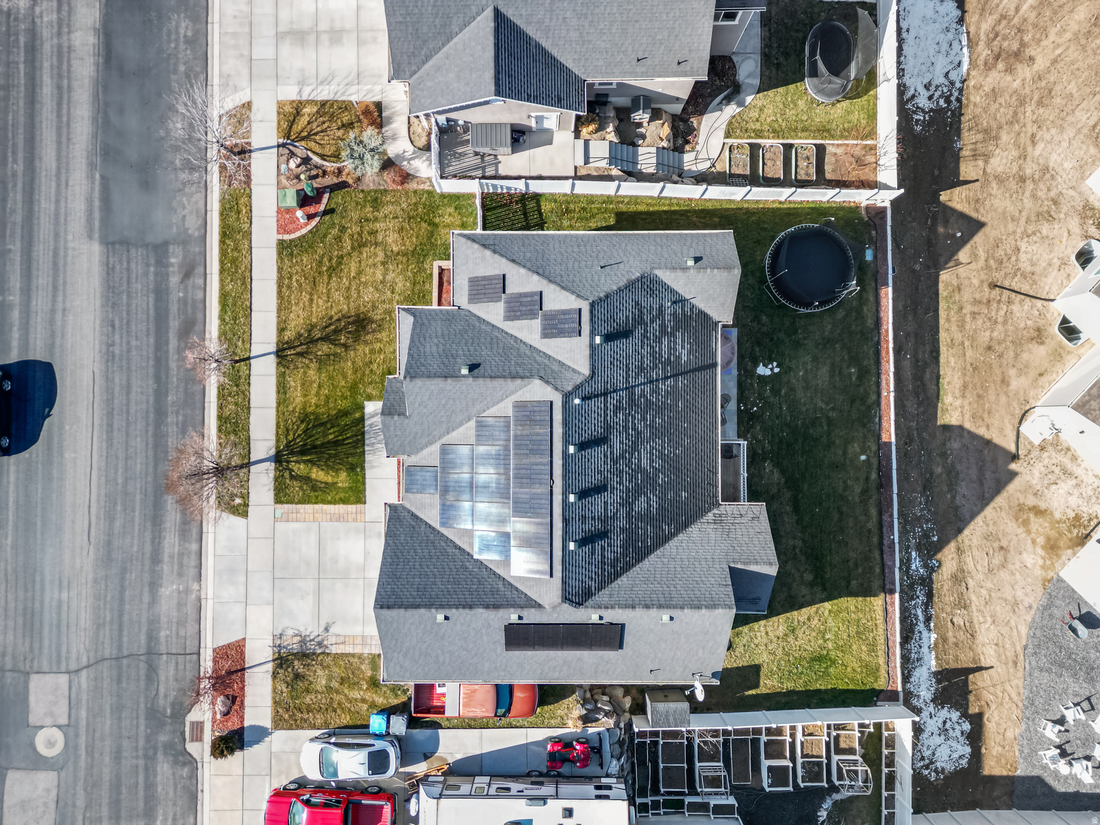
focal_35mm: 24
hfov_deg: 71.6
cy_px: 412
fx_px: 763
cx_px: 550
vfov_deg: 56.8
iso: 200
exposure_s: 1/2000
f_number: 1.7
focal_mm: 6.72
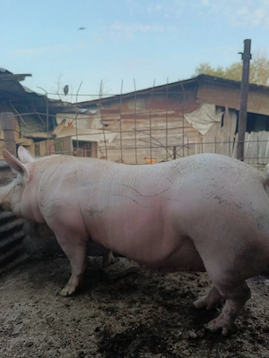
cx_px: 134
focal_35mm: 27
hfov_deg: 51.4
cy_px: 179
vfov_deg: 65.3
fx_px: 280
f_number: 1.9
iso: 124
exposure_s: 1/101
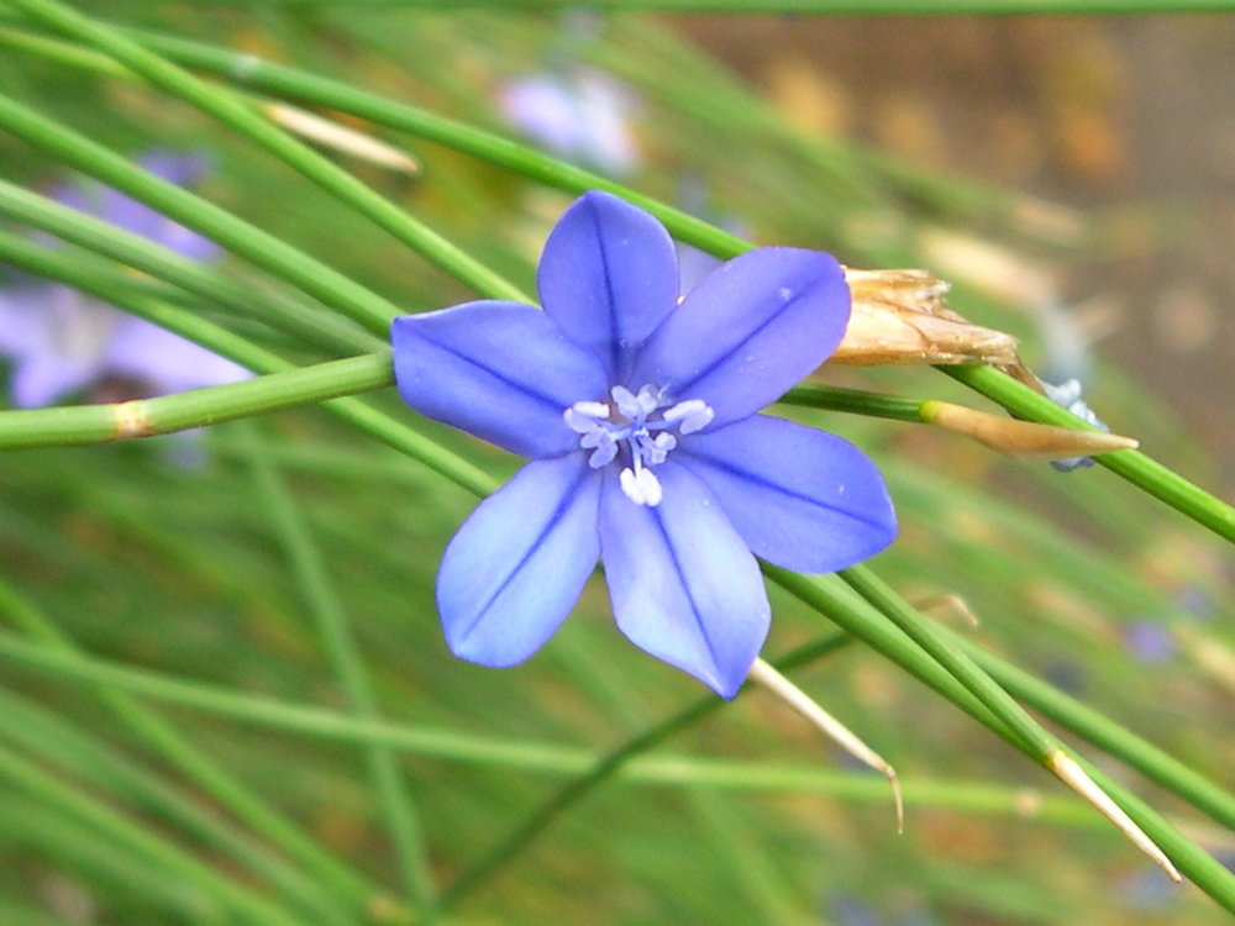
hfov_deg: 49.0
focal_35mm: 38
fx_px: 1356
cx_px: 618
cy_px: 463
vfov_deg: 37.7
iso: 100
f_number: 2.8
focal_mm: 8
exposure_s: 1/296
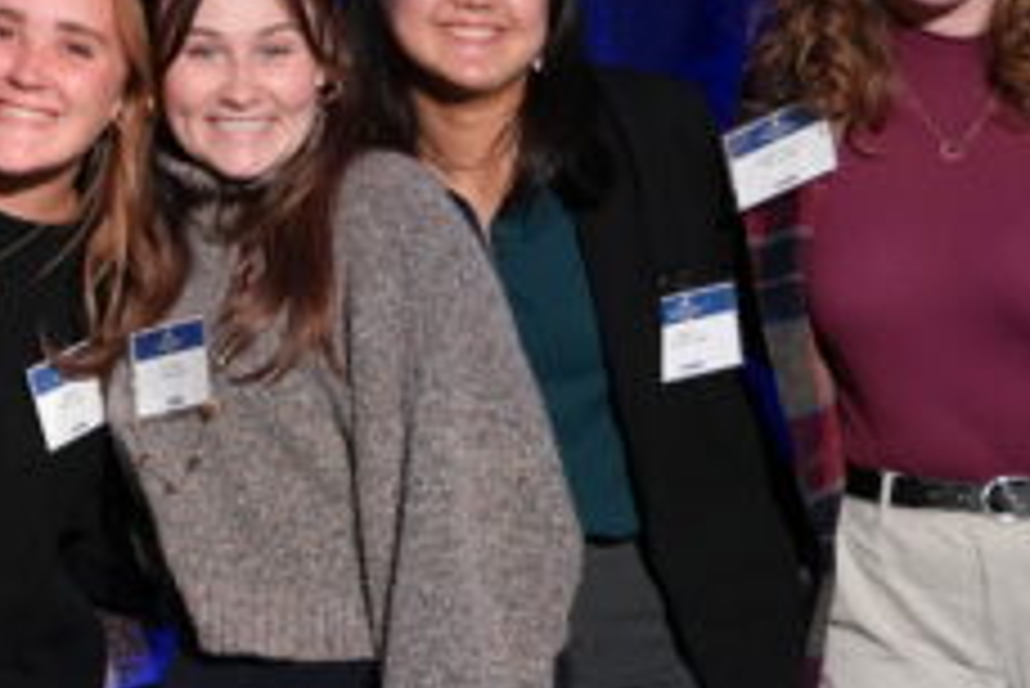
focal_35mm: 150
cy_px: 650
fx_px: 4294
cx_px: 193
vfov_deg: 9.1
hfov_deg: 13.6
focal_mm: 40
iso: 2000
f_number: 4
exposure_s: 1/160
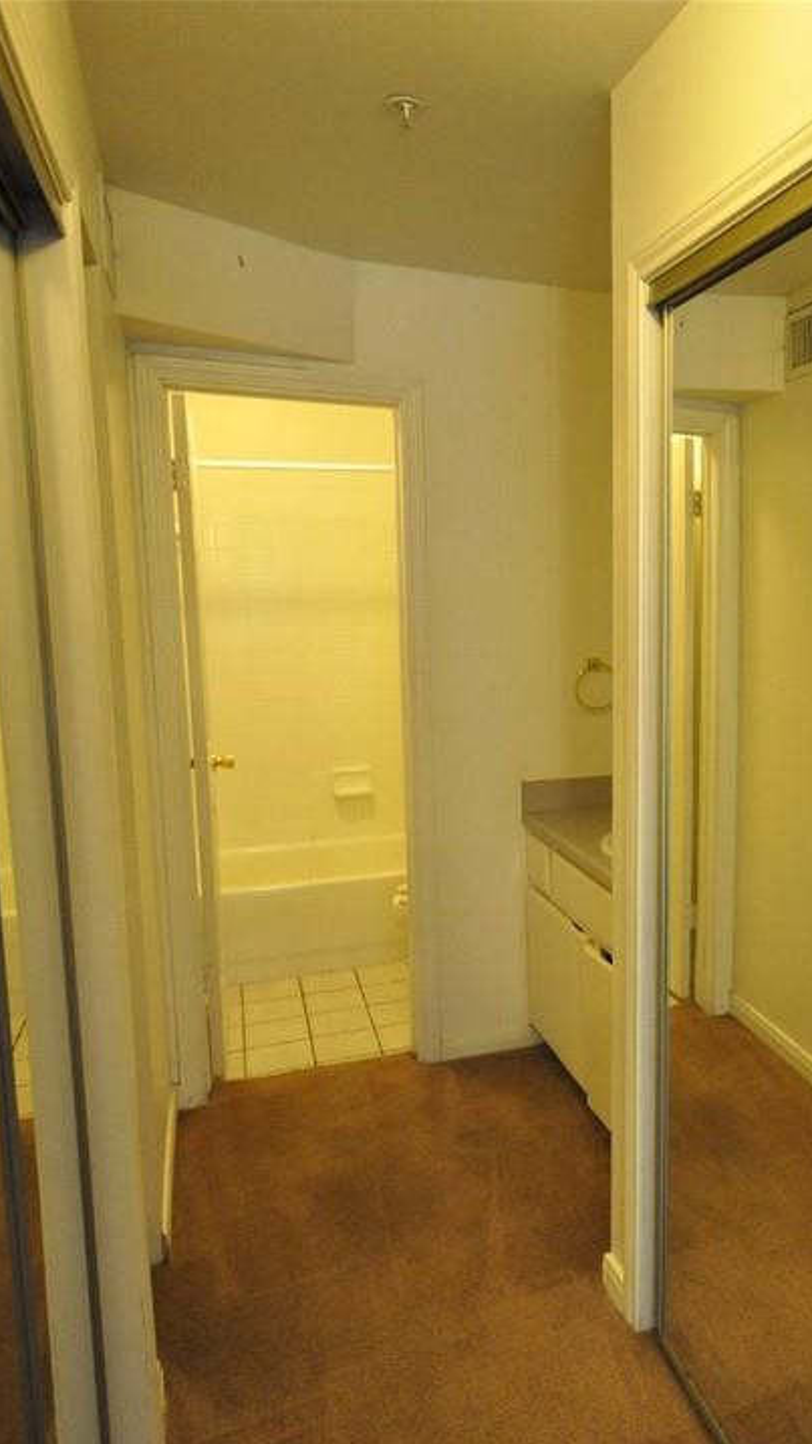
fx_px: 1049
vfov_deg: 69.1
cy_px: 725
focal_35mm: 27
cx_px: 689
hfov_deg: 40.0
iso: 1600
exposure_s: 1/30
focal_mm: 11.5
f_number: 4.2
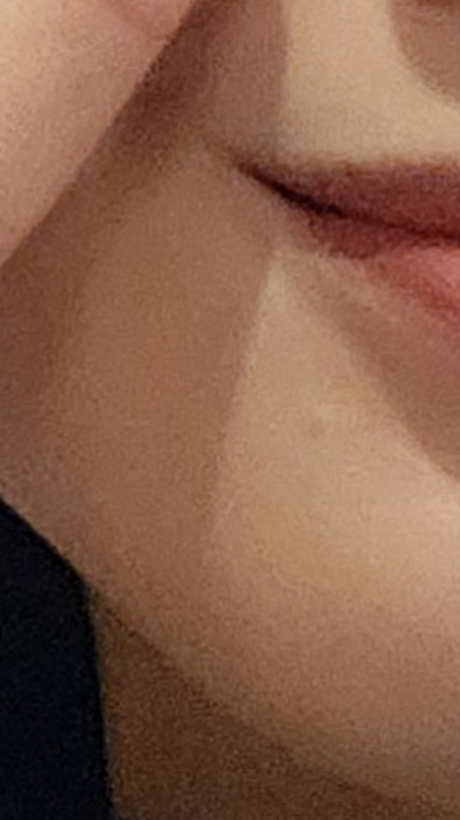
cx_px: -2328
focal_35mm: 249
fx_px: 5406
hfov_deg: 4.0
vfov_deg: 8.0
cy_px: -1219
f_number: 2.2
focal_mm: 3.3
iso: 500
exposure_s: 1/60.2
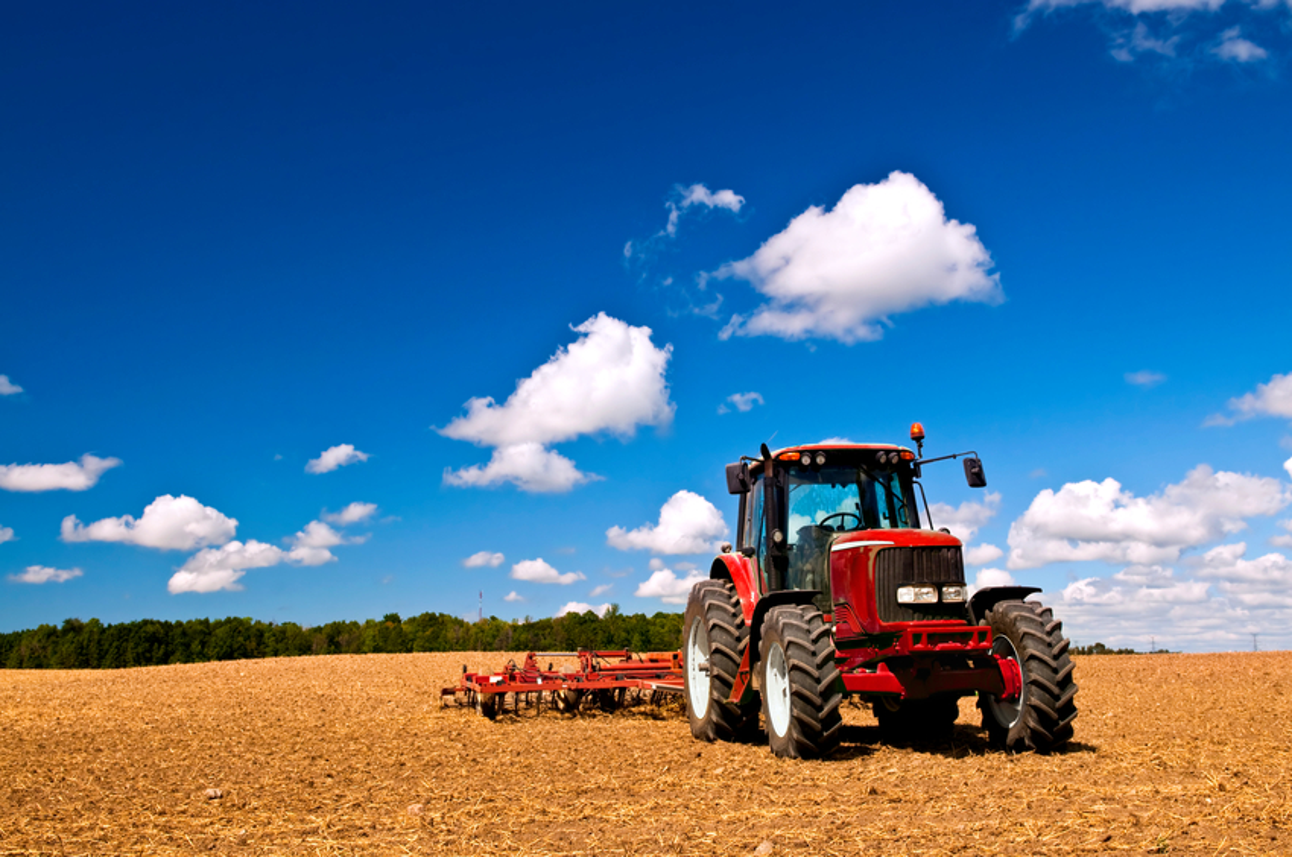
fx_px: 1290
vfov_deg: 36.8
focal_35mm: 36
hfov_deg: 53.2
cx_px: 646
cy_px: 428
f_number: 10
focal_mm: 24
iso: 200
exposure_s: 1/200
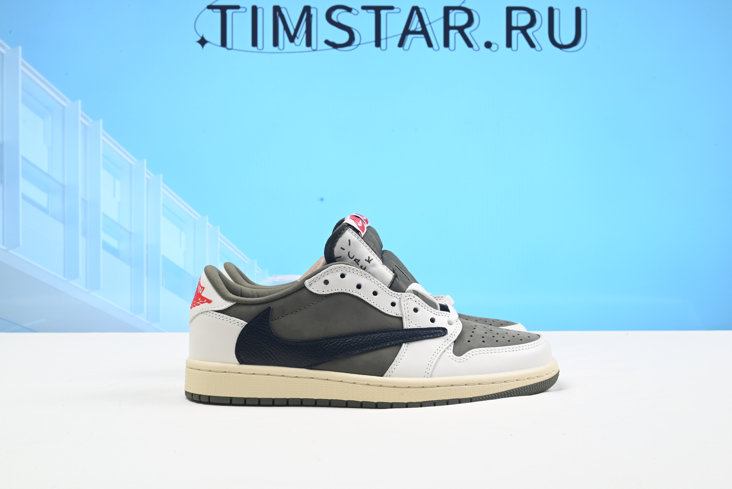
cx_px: 366
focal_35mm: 41
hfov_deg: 47.4
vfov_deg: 32.7
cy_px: 244
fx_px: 834
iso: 100
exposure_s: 1/2
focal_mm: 41
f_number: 16
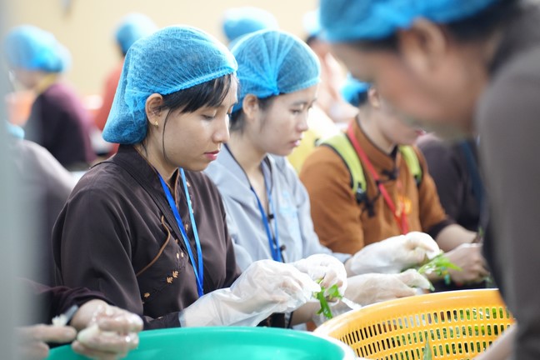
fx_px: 1695
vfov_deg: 12.1
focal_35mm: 113
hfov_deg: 18.1
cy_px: 180
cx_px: 270
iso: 4000
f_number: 2.8
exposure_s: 1/100
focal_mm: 113
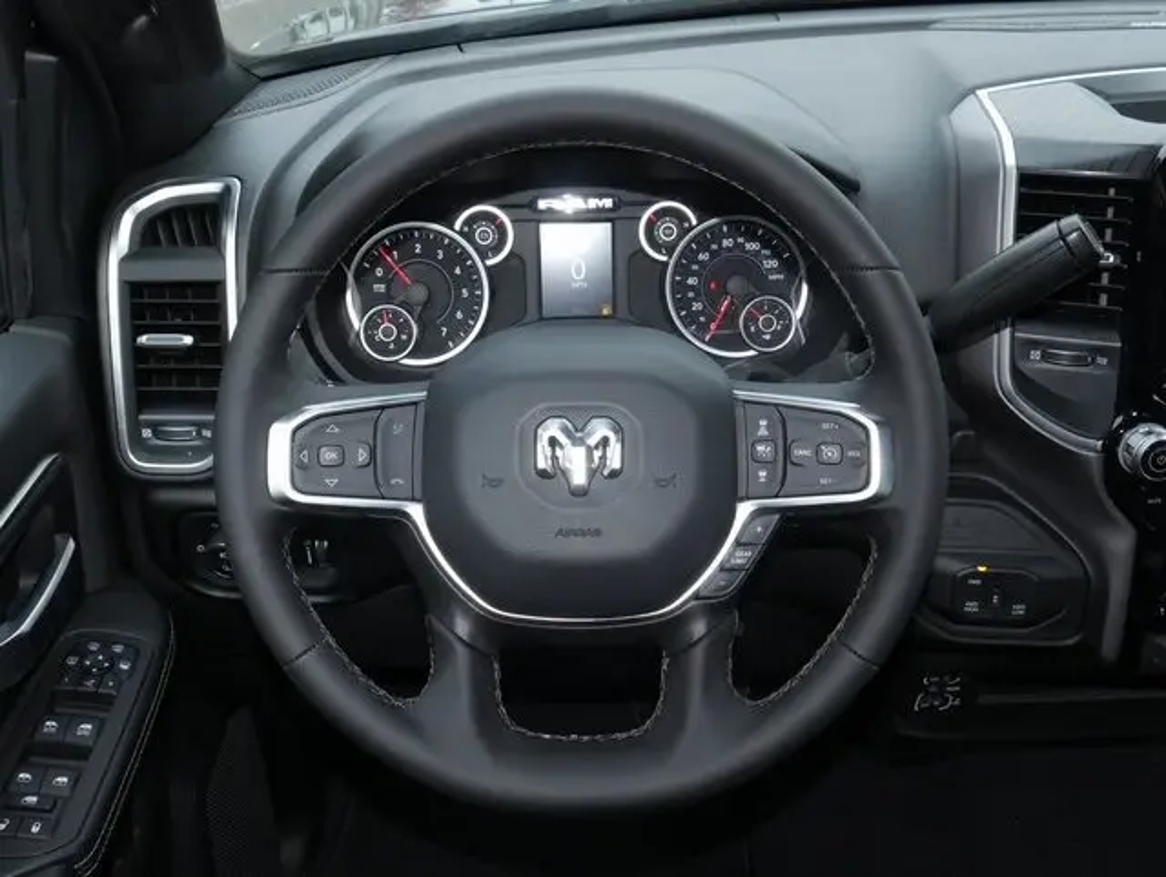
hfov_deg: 51.3
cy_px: 438
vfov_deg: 39.7
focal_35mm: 36
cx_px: 583
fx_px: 1214
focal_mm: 18
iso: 800
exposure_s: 1/60
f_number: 10
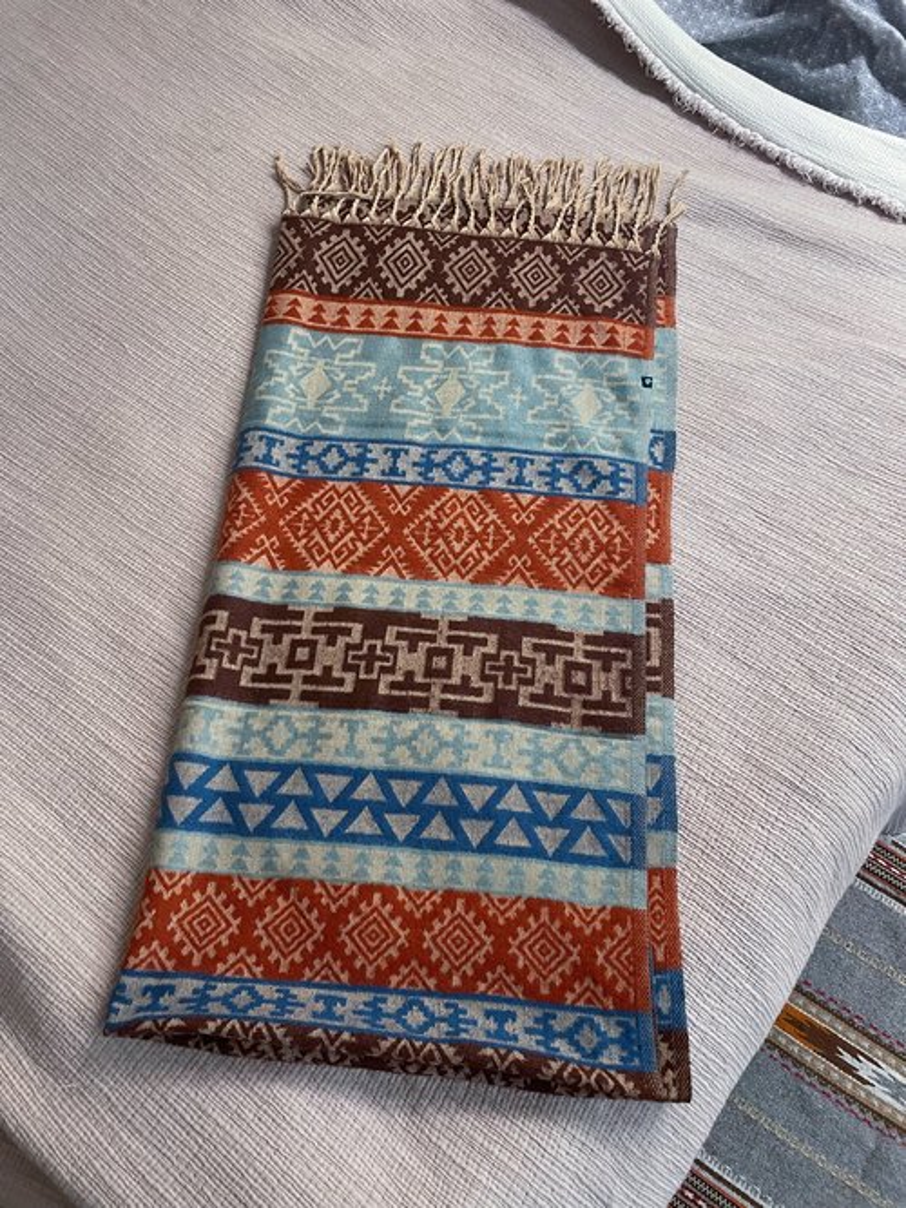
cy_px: 604
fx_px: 908
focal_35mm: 26
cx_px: 453
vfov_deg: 67.3
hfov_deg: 53.0
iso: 125
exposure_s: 1/91
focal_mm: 4.2
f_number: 1.6
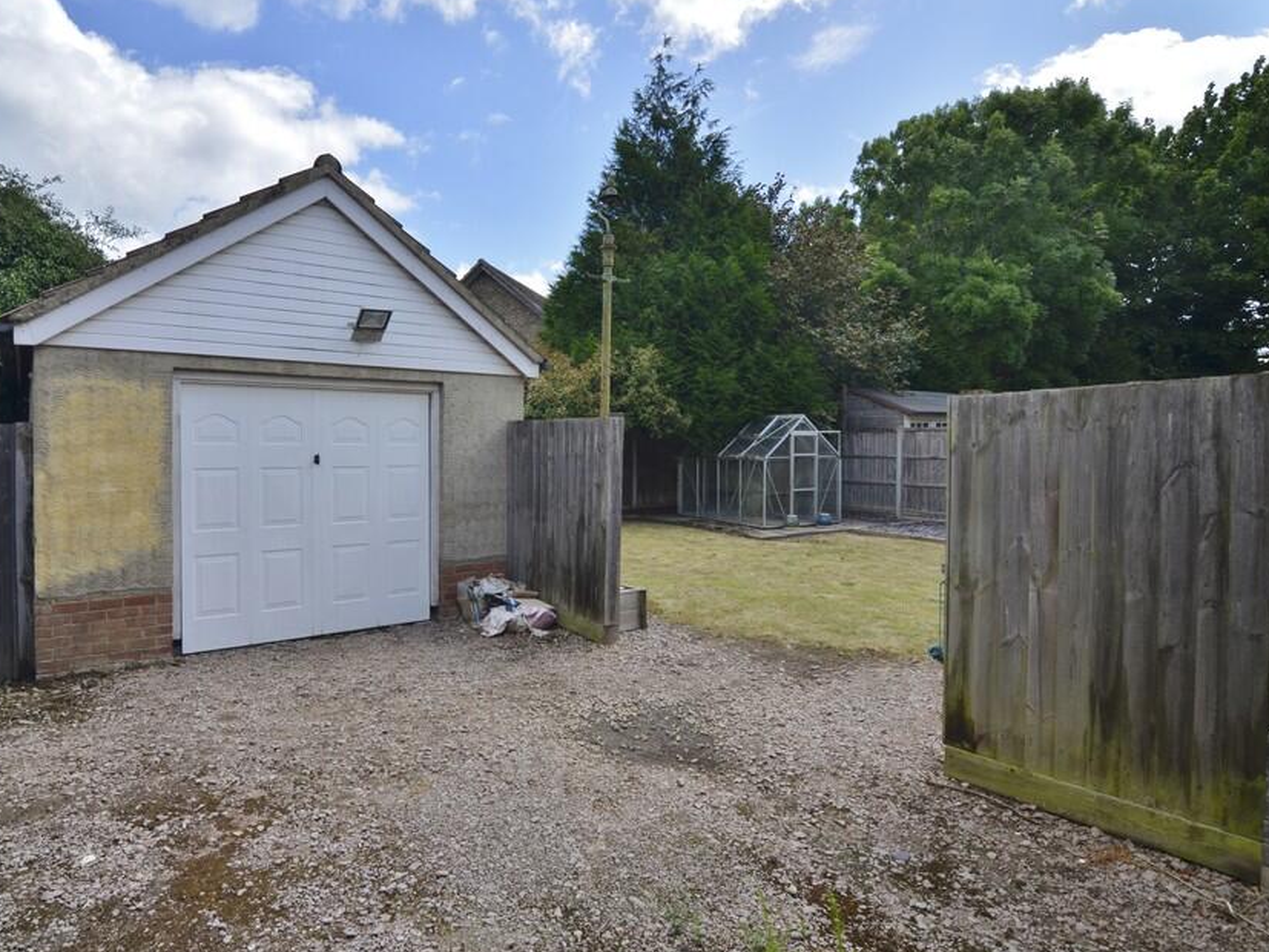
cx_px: 517
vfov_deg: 67.1
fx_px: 719
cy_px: 457
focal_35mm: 20
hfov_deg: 82.0
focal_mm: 11
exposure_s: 1/250
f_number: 8
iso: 160
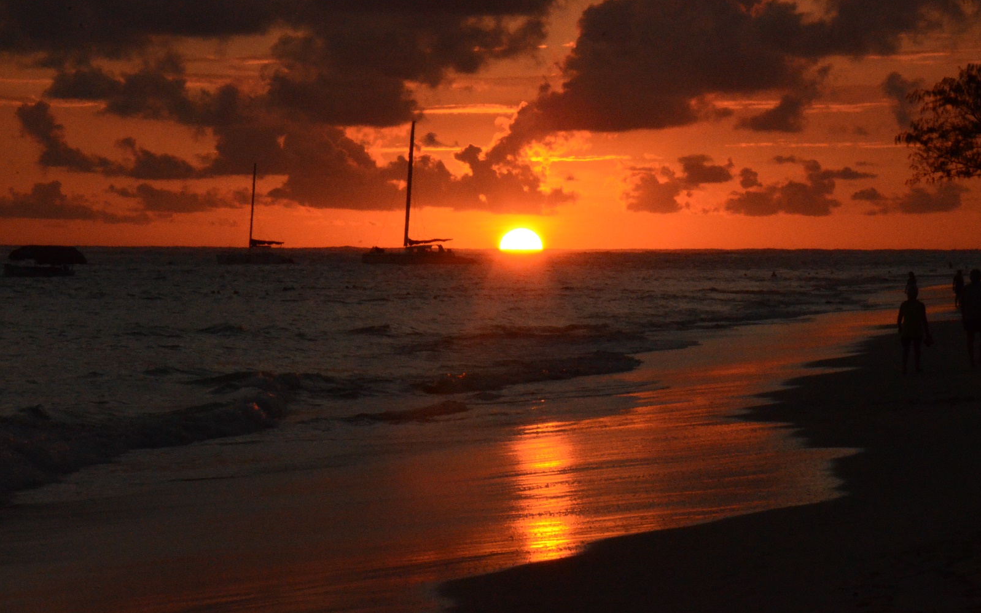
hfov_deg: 13.0
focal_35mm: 161
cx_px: 491
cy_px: 322
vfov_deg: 8.2
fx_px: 4291
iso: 4000
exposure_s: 1/500
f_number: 36
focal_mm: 105
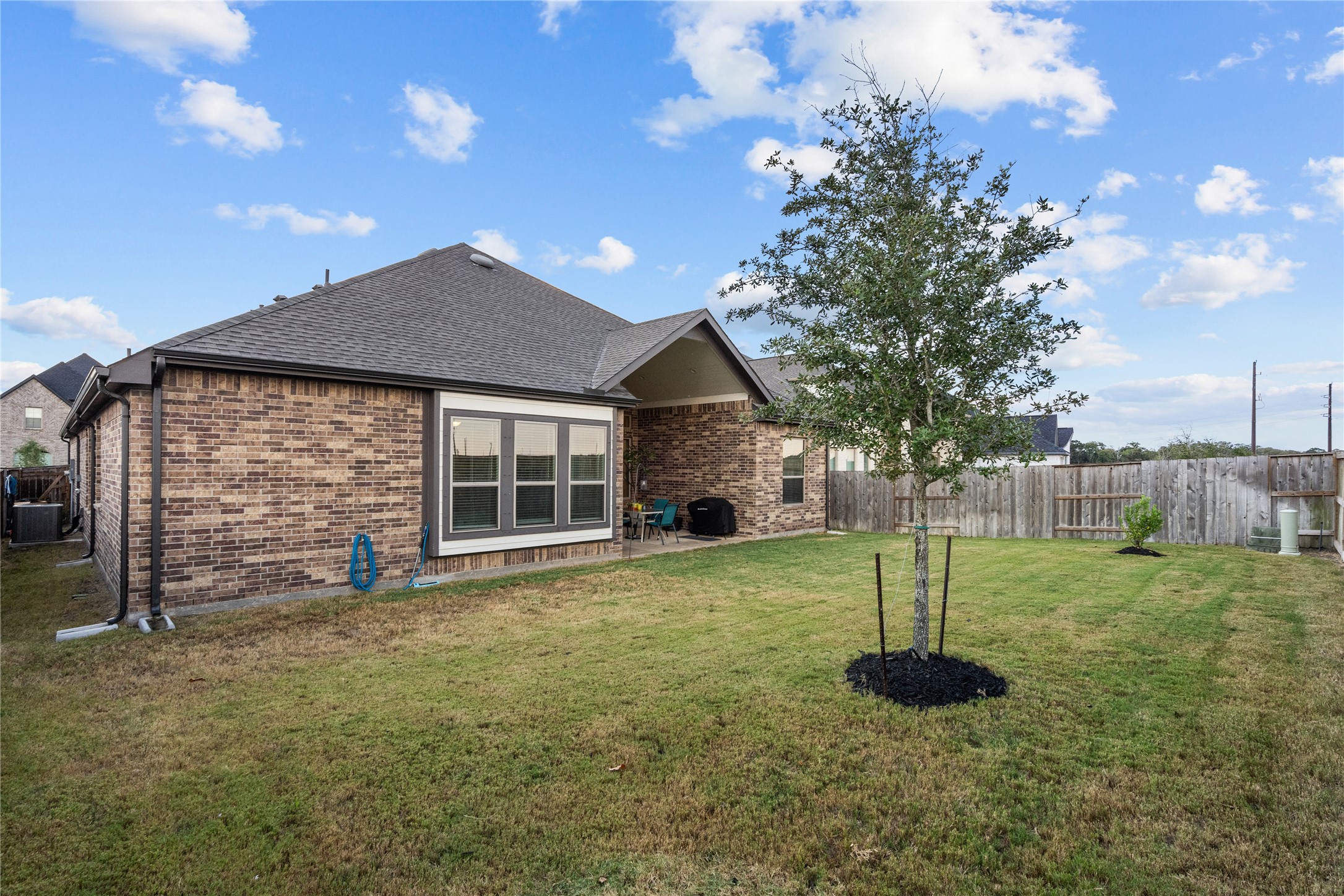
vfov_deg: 73.7
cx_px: 672
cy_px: 448
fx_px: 597
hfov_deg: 96.7
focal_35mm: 16
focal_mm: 16
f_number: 10
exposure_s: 1/160
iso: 2000
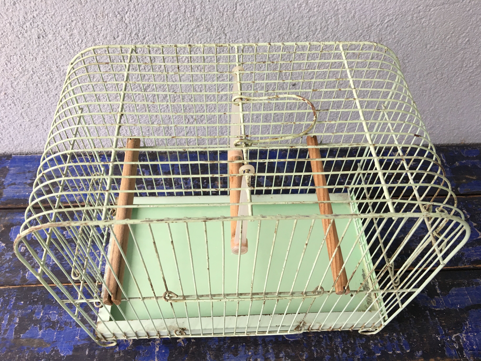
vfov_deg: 48.2
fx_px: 403
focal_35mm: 29
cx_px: 240
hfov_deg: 61.7
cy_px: 180
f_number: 2.2
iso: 80
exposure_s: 1/33
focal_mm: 4.15
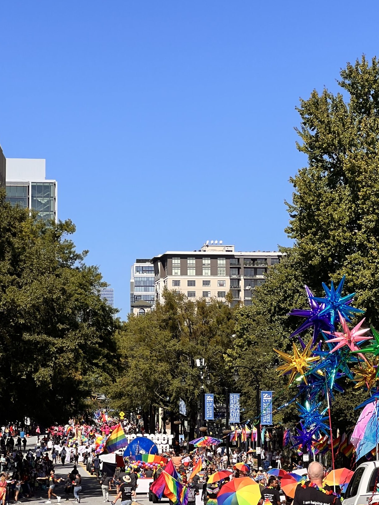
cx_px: 272
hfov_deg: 12.1
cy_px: 277
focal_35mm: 122
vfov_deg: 16.1
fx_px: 1781
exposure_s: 1/874
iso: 32
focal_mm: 9
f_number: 2.8
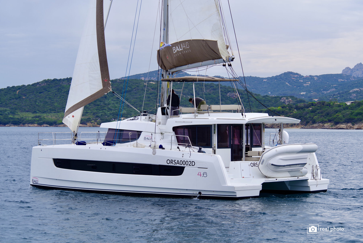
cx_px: 182
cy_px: 122
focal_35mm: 115
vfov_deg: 11.9
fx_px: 1160
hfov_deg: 17.8
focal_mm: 115
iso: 200
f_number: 11
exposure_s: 1/200
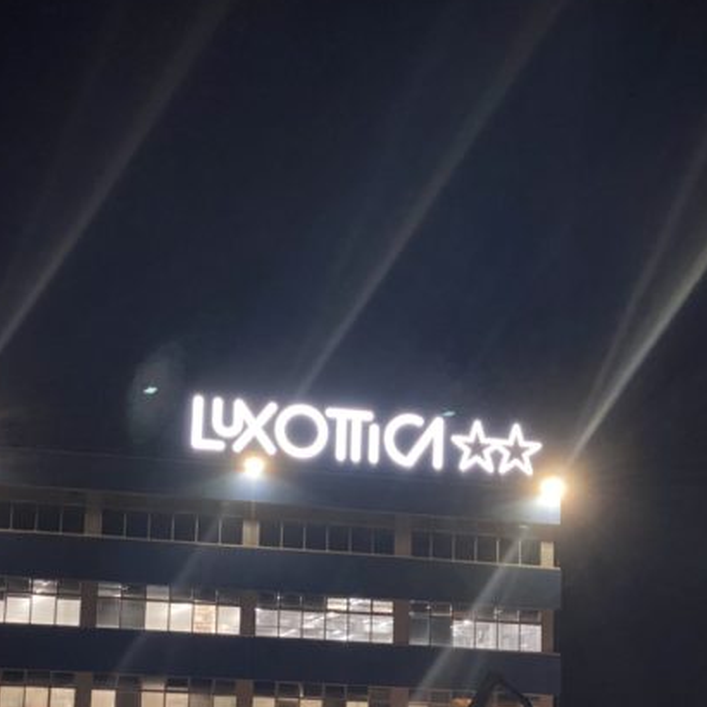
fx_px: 1987
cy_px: 445
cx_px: 367
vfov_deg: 20.1
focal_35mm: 86
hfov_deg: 20.2
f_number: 2
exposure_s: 1/25
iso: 800
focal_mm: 6
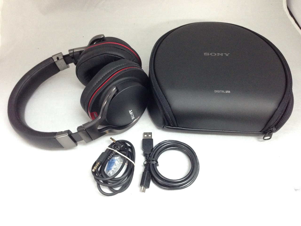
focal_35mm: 33
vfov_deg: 42.9
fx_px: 287
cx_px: 150
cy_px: 113
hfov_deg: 55.4
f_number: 2.4
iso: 320
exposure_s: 1/20
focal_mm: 4.12
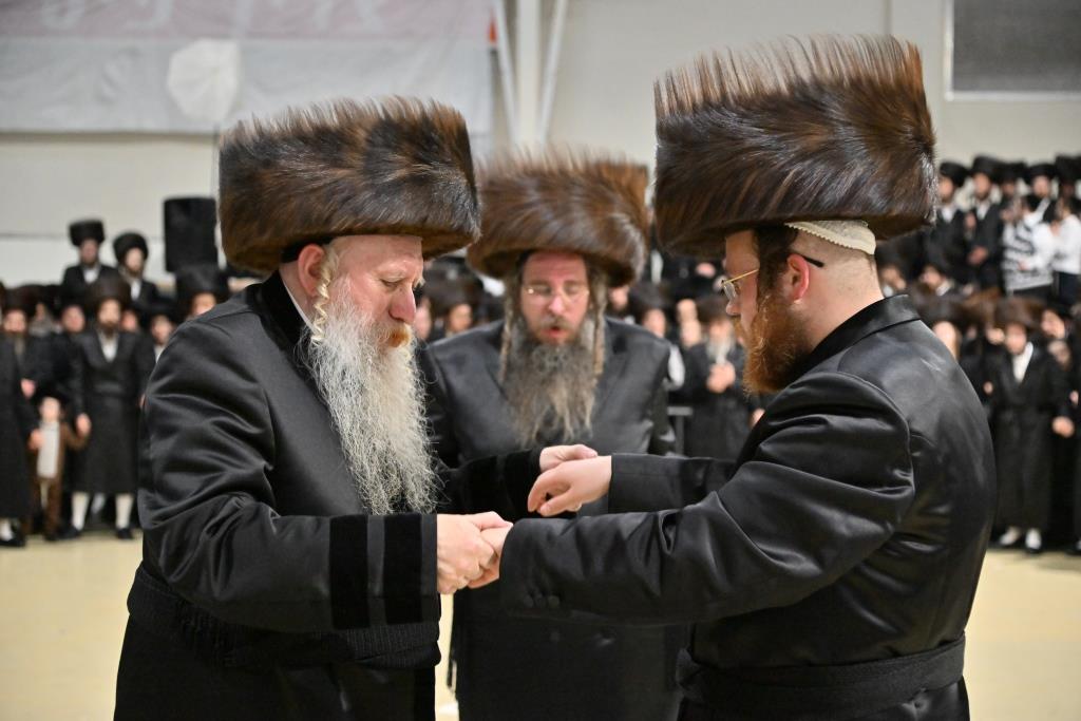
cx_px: 540
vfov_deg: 21.9
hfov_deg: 32.4
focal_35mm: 62
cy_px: 360
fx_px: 1862
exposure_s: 1/200
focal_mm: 62
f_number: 4
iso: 3200
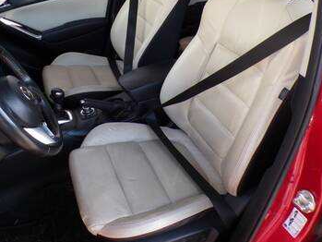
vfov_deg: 42.4
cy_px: 82
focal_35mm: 33
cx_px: 147
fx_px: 307
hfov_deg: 55.3
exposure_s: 1/50
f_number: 4.4
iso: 100
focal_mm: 4.3
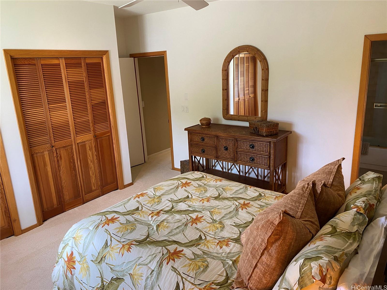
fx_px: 291
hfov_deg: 67.3
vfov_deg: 53.1
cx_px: 194
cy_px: 145
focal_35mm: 26
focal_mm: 4.25
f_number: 1.8
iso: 100
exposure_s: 1/60
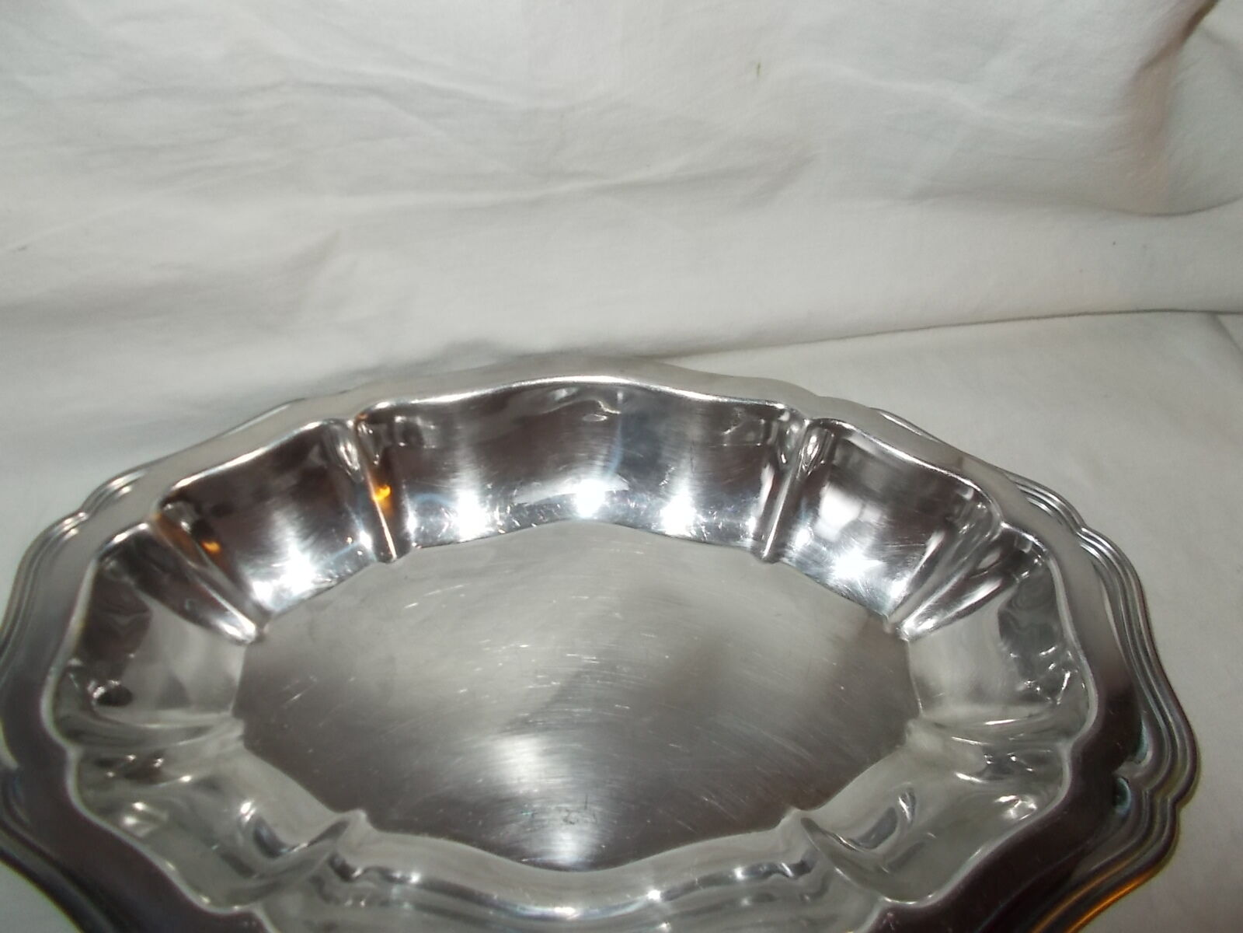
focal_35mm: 26
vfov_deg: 53.1
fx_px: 934
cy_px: 466
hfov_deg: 67.3
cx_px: 622
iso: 200
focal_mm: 4.6
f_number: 3.2
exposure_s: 1/25
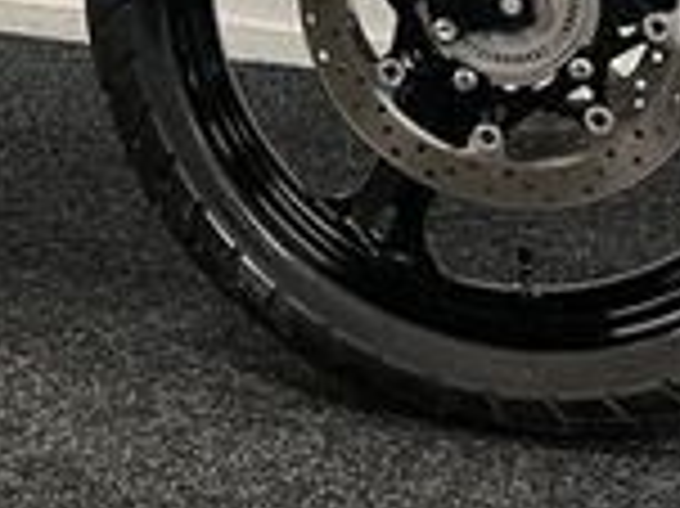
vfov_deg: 11.8
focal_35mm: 110
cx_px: -158
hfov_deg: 17.0
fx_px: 2159
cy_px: -566
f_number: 1.6
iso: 80
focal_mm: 5.1
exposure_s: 1/50
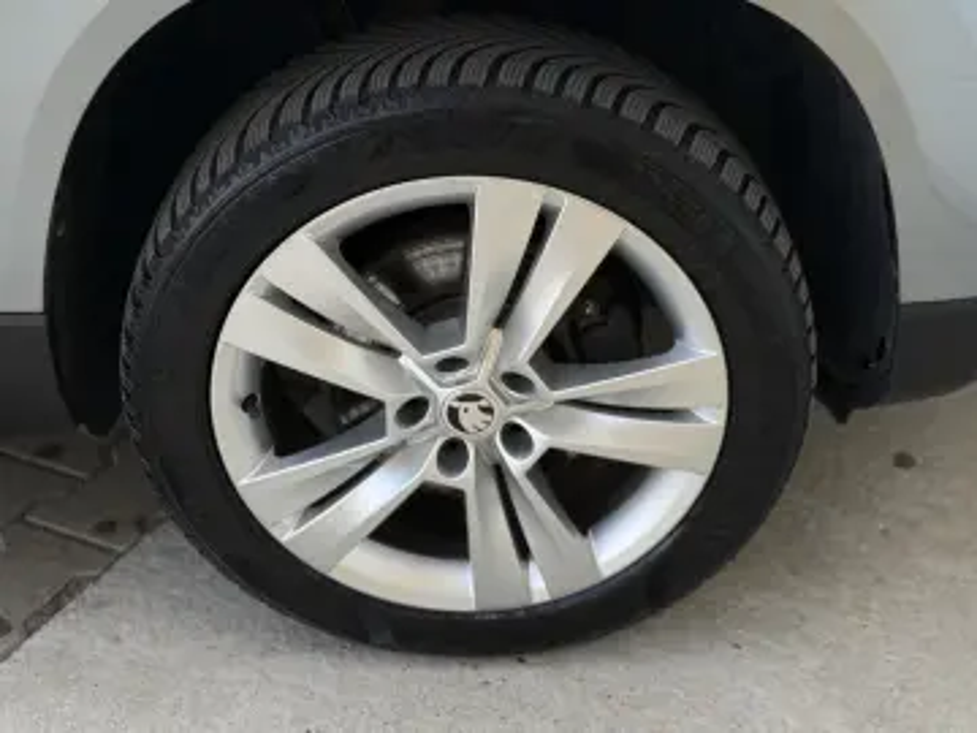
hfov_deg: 39.7
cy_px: 366
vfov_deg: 30.3
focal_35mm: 48
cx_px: 488
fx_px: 1355
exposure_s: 1/1377
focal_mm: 6.76
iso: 64
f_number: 1.78
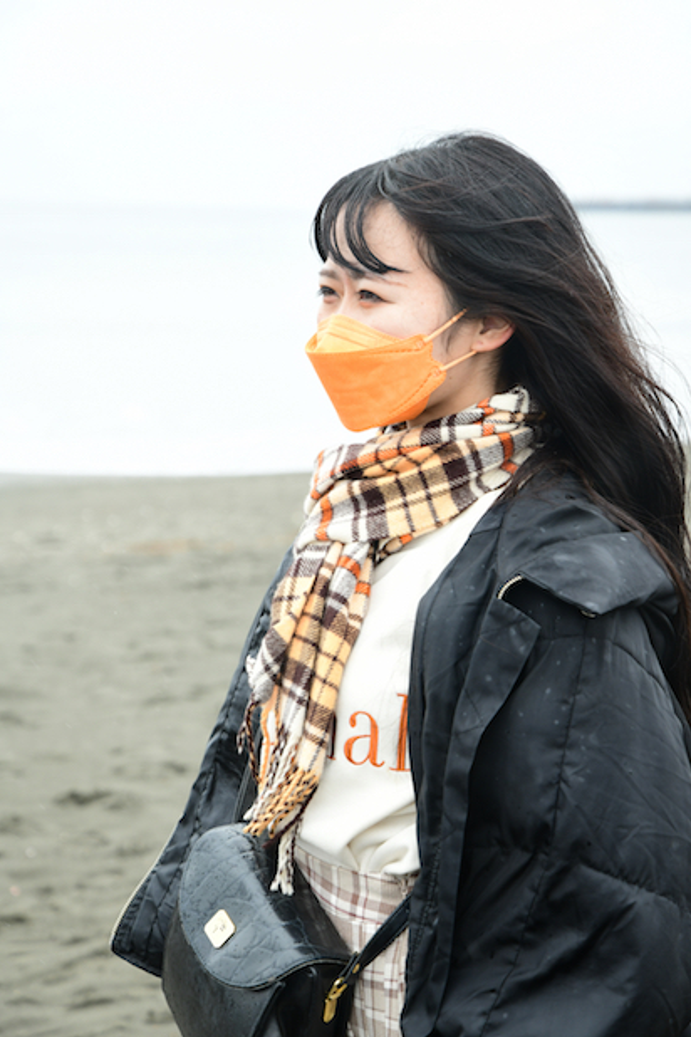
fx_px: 2533
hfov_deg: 15.5
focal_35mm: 88
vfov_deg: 23.1
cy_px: 530
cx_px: 355
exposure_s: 1/400
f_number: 5.6
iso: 500
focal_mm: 85
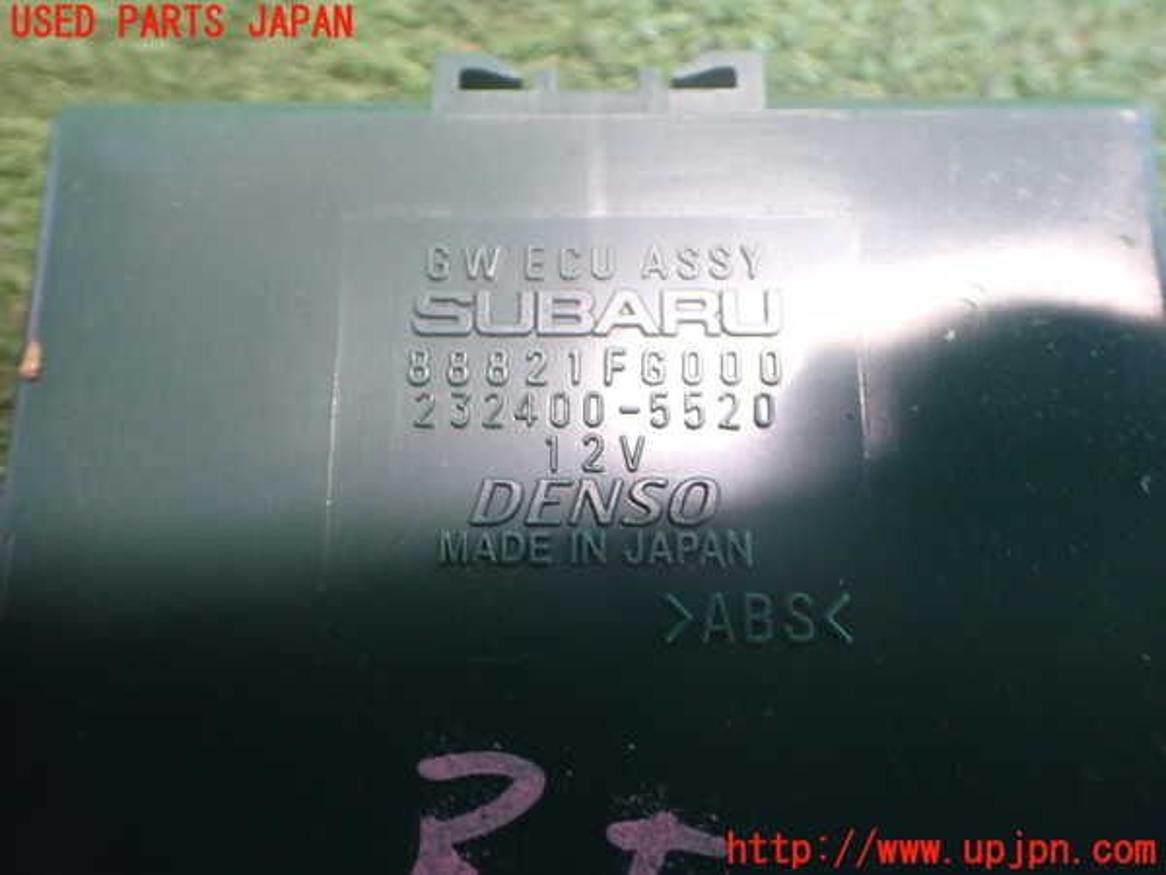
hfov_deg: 60.0
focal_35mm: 30
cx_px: 583
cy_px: 438
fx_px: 1011
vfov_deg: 46.8
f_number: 2.3
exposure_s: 1/30
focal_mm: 5.4
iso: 800
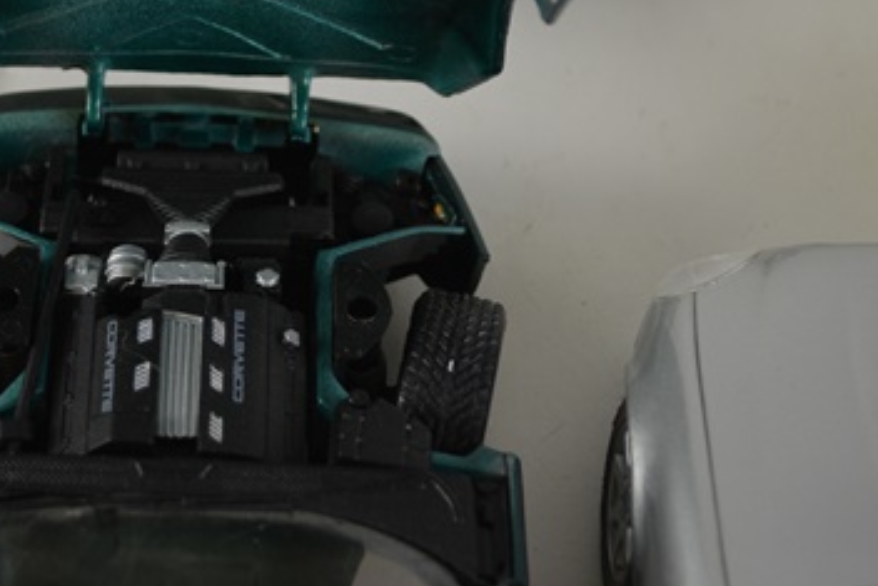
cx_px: 152
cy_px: 172
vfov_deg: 14.8
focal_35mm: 92
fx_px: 2245
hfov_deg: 21.8
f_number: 5
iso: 400
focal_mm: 36
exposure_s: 1/80
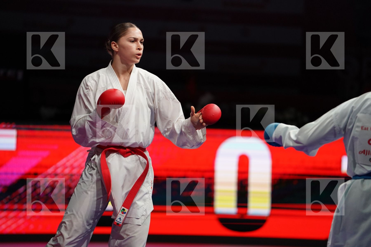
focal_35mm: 200
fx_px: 2061
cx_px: 186
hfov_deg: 10.3
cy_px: 124
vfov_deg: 6.9
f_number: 2.8
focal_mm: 200
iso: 2000
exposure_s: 1/1000
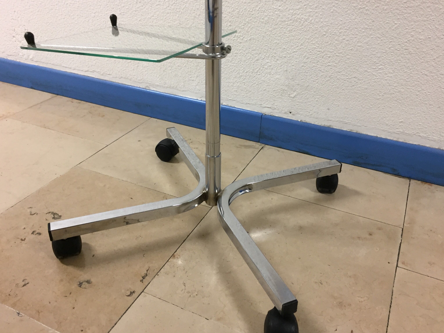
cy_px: 166
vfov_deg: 48.2
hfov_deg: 61.7
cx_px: 222
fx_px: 372
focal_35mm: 29
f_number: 2.2
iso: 160
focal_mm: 4.15
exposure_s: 1/33
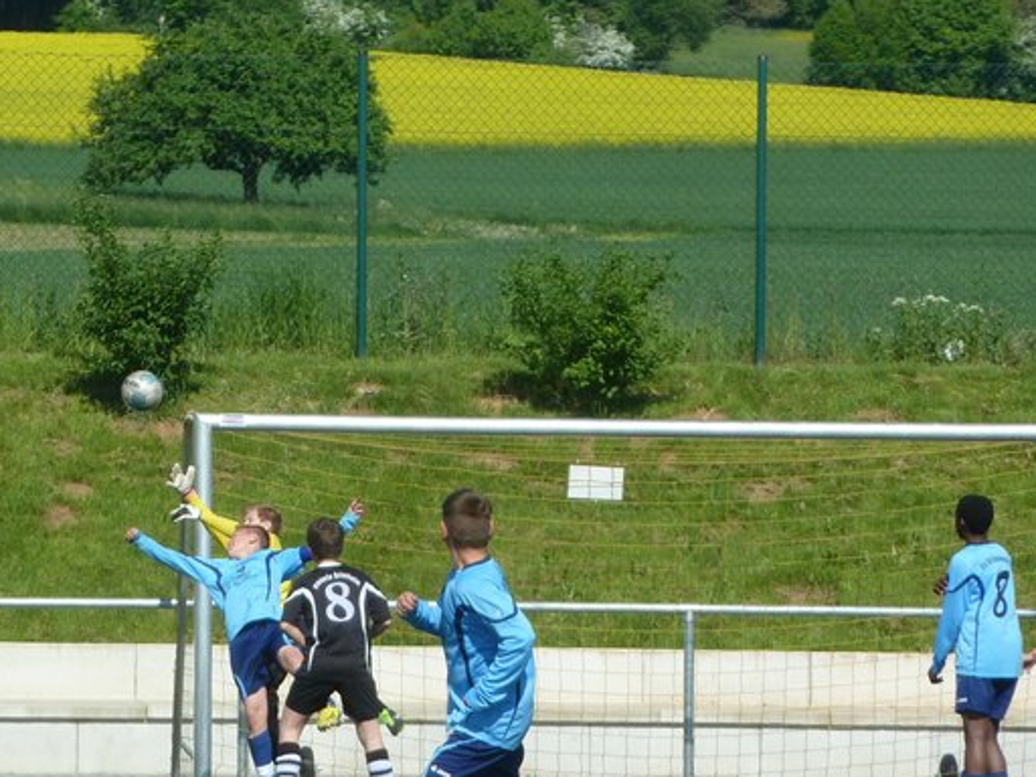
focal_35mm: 410
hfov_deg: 4.8
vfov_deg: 3.6
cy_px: 460
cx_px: 443
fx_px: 12271
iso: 160
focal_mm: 49.2
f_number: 4.9
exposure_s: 1/1000
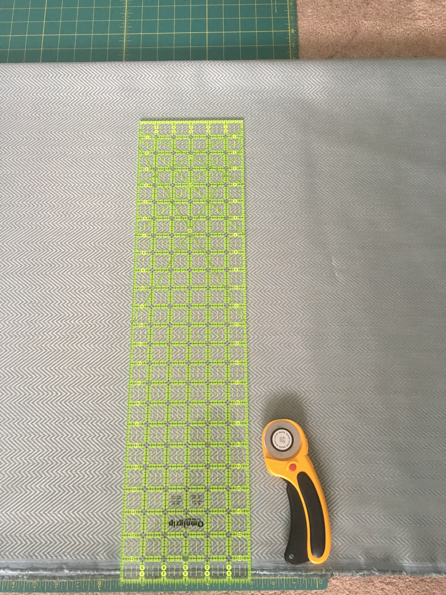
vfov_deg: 61.7
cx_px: 223
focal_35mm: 29
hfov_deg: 48.2
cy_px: 298
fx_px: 498
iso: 100
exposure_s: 1/30
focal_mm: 4.15
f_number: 2.2
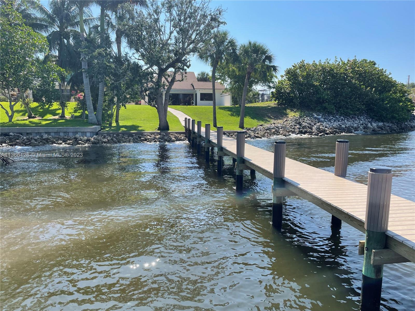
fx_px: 312
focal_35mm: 26
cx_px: 208
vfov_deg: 53.1
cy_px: 156
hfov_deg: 67.3
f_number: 1.6
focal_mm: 4.2
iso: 32
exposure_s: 1/2212
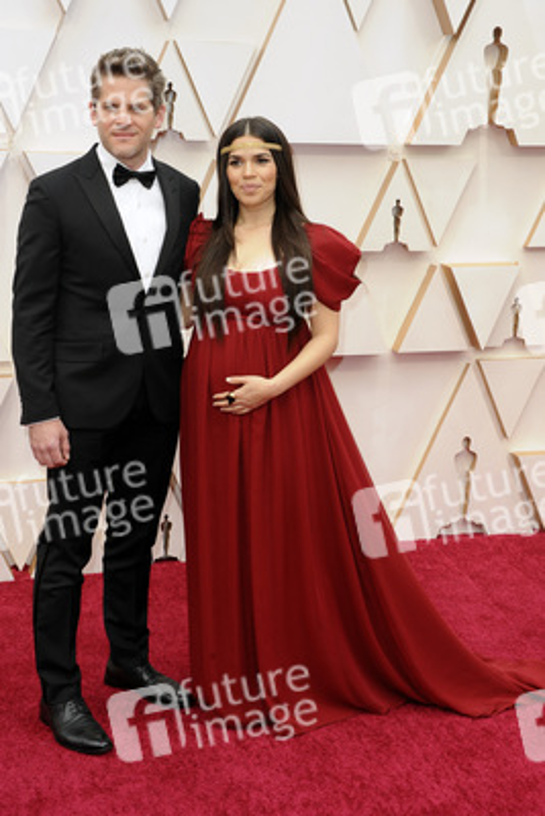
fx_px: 1180
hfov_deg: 26.0
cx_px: 272
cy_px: 408
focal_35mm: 52
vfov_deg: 38.2
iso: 800
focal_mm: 52
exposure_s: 1/200
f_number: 7.1
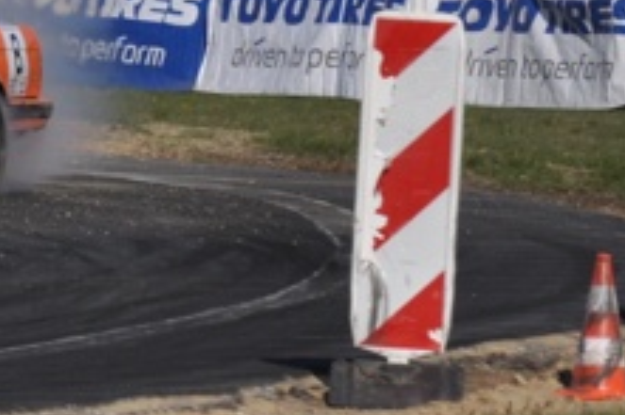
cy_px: -23
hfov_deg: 2.1
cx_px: -542
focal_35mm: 981
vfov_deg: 1.4
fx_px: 17018
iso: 200
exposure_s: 1/800
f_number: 10
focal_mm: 150
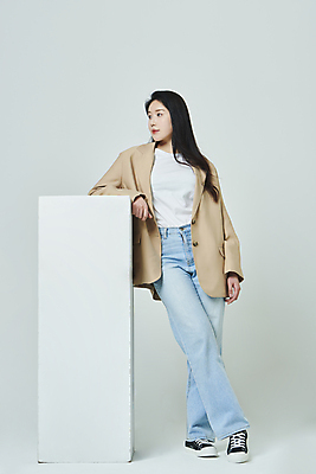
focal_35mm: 70
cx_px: 158
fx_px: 921
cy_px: 237
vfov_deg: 28.8
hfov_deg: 19.5
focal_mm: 70
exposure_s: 1/125
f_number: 11
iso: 100
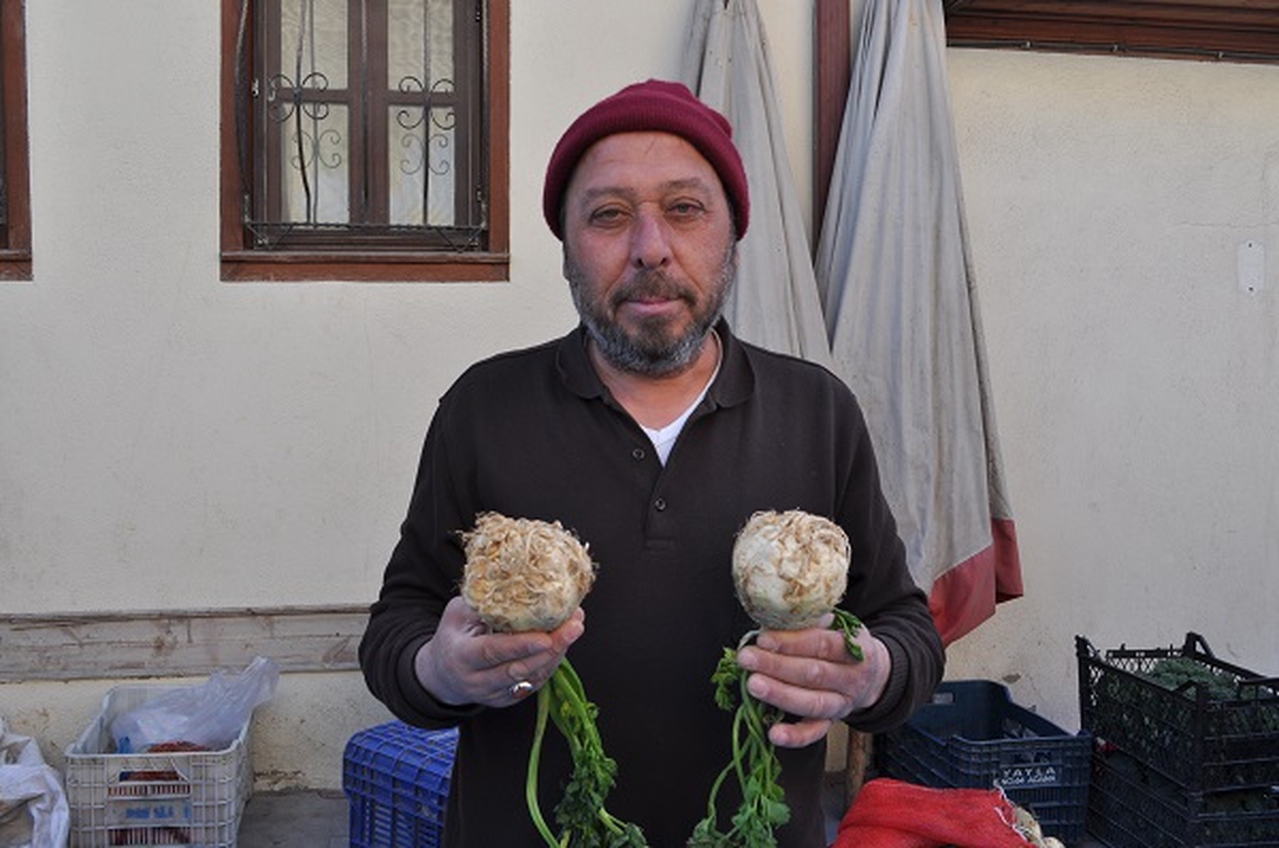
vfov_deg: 39.8
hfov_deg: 57.3
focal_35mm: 33
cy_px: 424
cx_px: 640
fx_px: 1171
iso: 200
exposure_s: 1/200
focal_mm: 22
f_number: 7.1
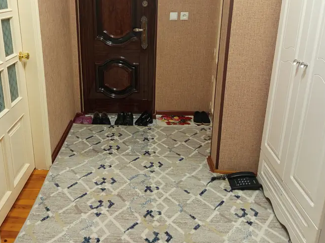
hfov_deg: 54.6
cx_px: 118
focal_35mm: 33
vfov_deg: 42.4
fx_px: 310
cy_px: 82
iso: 700
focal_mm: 5.24
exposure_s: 1/33.3
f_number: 1.7
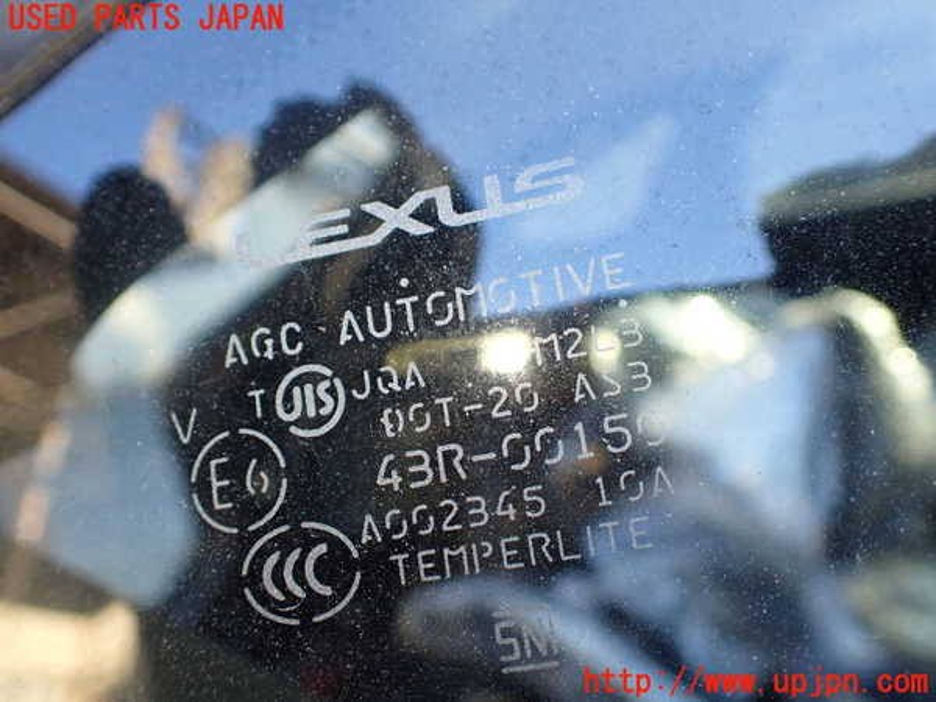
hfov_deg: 60.0
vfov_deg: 46.8
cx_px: 468
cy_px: 351
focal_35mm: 30
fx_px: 811
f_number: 2.3
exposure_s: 1/125
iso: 320
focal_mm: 5.4
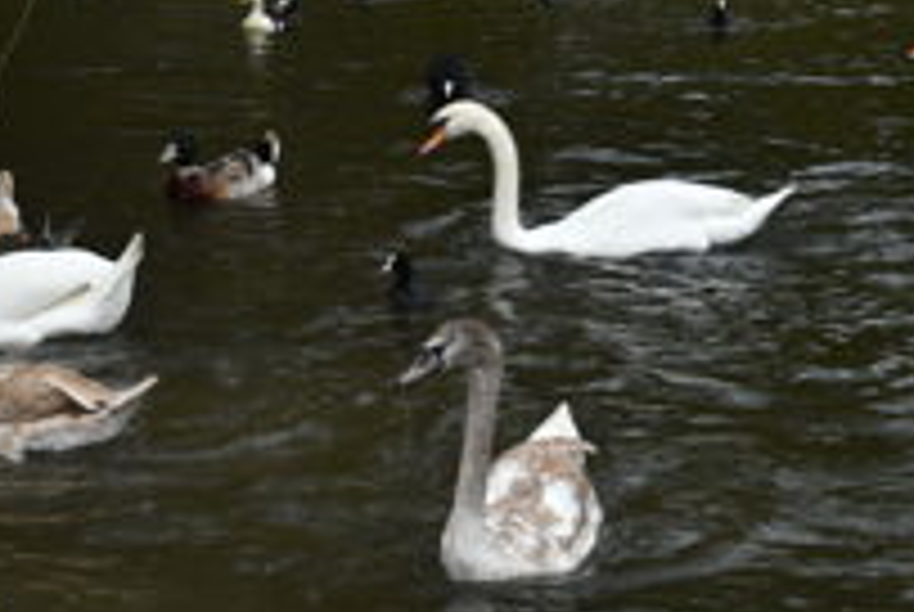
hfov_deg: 15.7
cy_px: 187
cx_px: 338
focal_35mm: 130
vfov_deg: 10.6
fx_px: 3305
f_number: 4.8
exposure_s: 1/50
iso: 200
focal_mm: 44
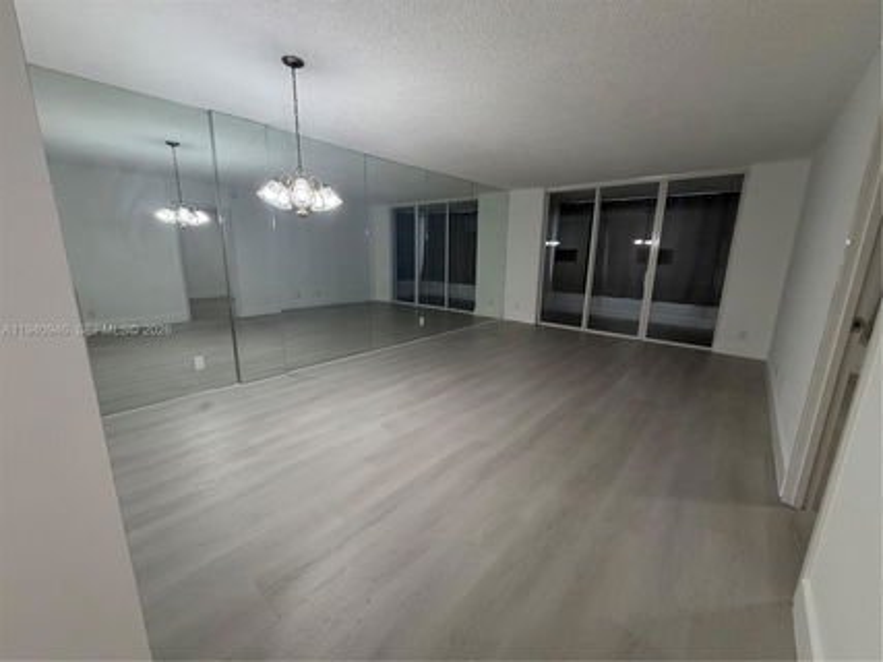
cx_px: 442
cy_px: 331
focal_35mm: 14
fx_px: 357
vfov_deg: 85.6
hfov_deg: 102.1
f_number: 2.2
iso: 250
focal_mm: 2.22
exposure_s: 1/120
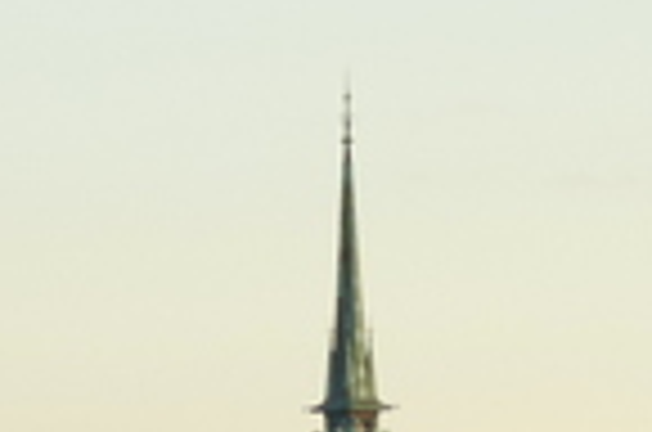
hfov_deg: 3.1
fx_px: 12144
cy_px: 709
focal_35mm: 672
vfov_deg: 2.0
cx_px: 202
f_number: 5.5
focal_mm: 33.3
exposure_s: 1/100
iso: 100
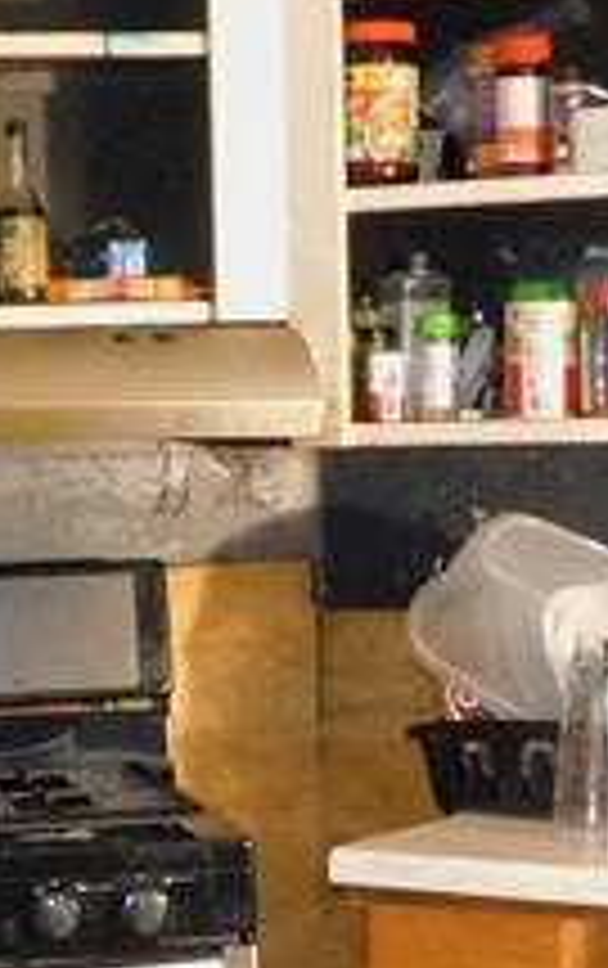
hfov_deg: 11.3
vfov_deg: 17.8
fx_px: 3065
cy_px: 770
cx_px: 122
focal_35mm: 116
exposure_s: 1/5
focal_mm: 4
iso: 800
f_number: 3
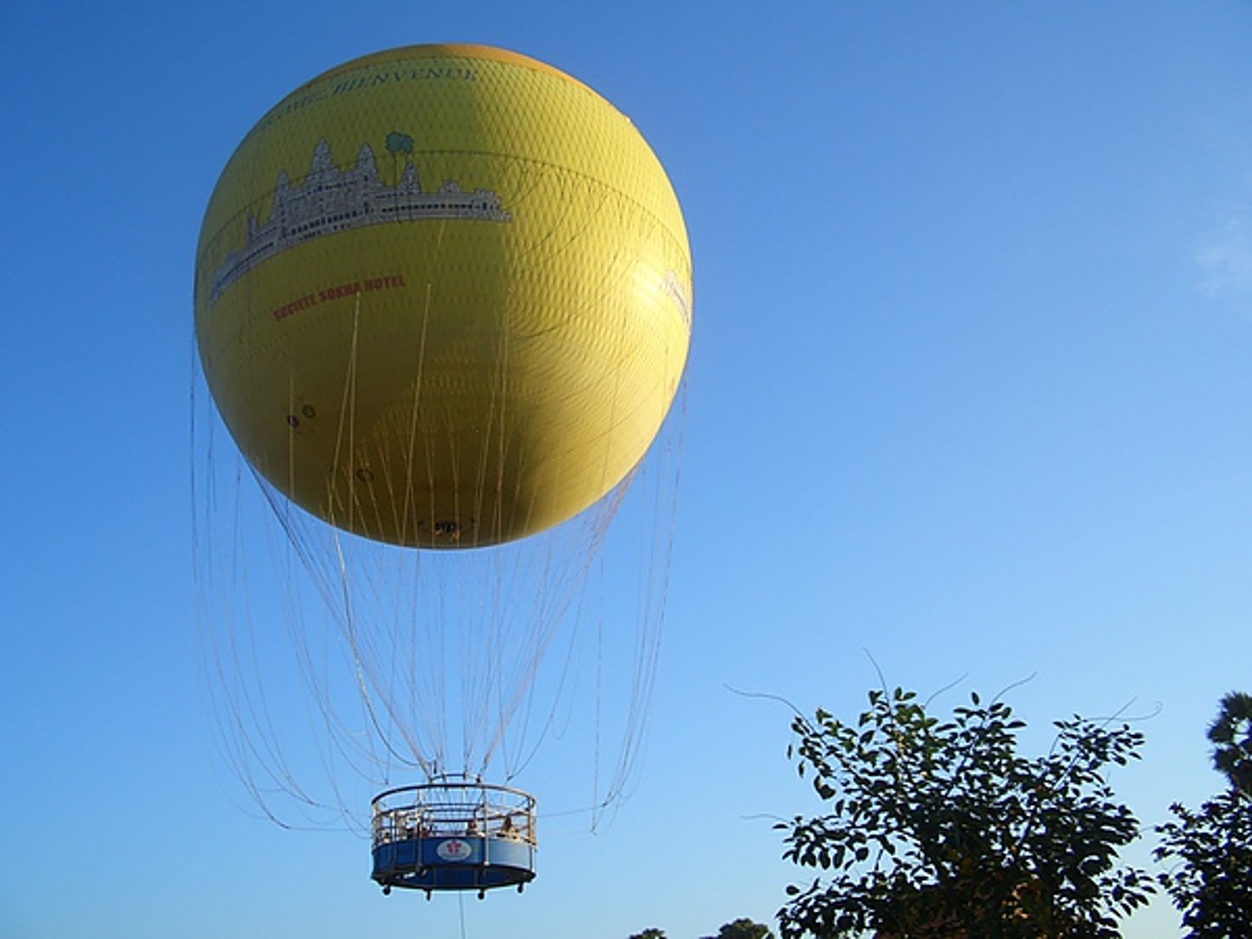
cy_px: 470
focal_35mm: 35
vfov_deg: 40.7
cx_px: 626
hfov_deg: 52.6
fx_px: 1266
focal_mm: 5.8
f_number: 4.3
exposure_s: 1/320
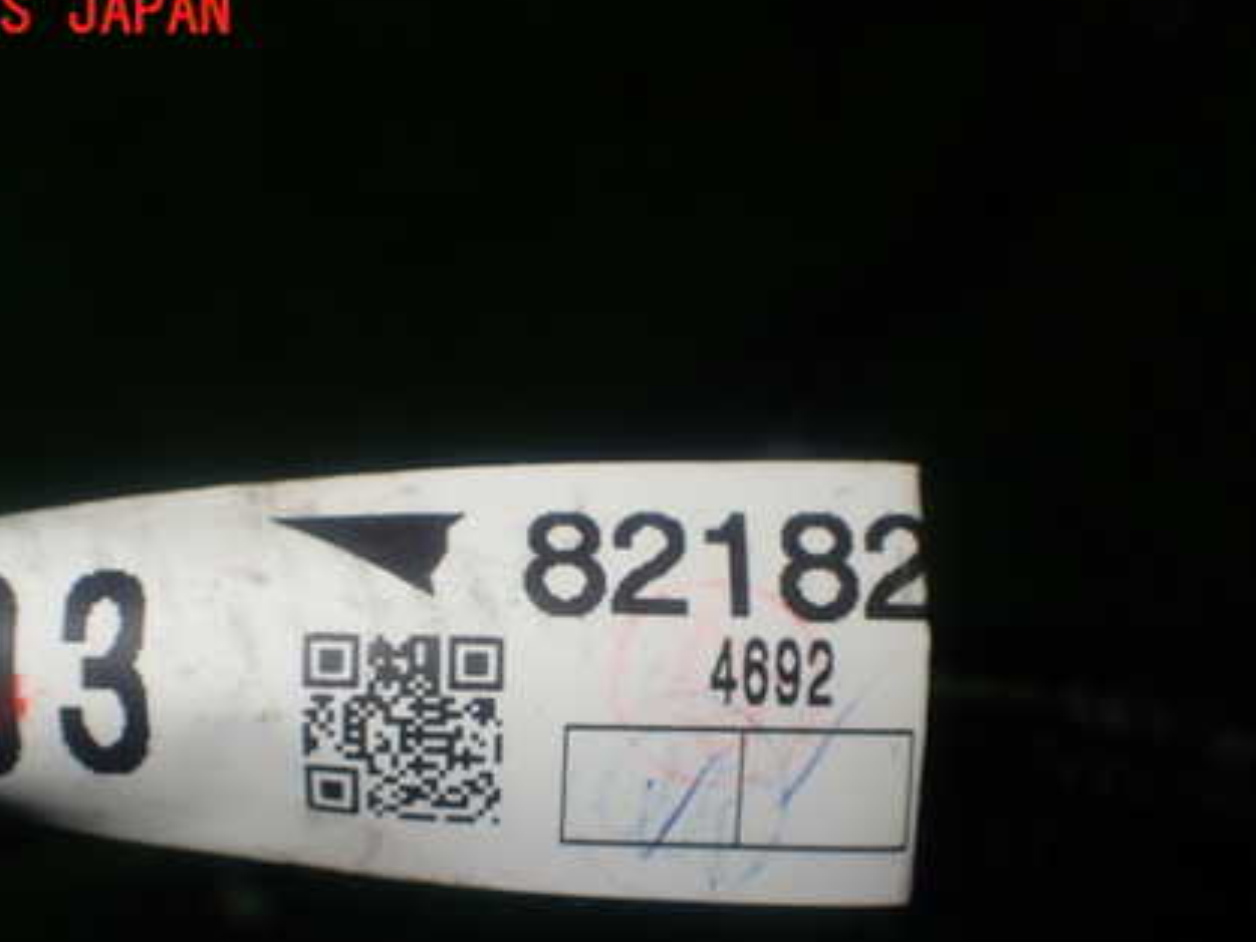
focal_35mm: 46
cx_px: 587
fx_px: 1670
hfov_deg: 41.2
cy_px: 653
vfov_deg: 31.2
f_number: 3.2
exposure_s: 1/60
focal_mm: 5.79
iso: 100
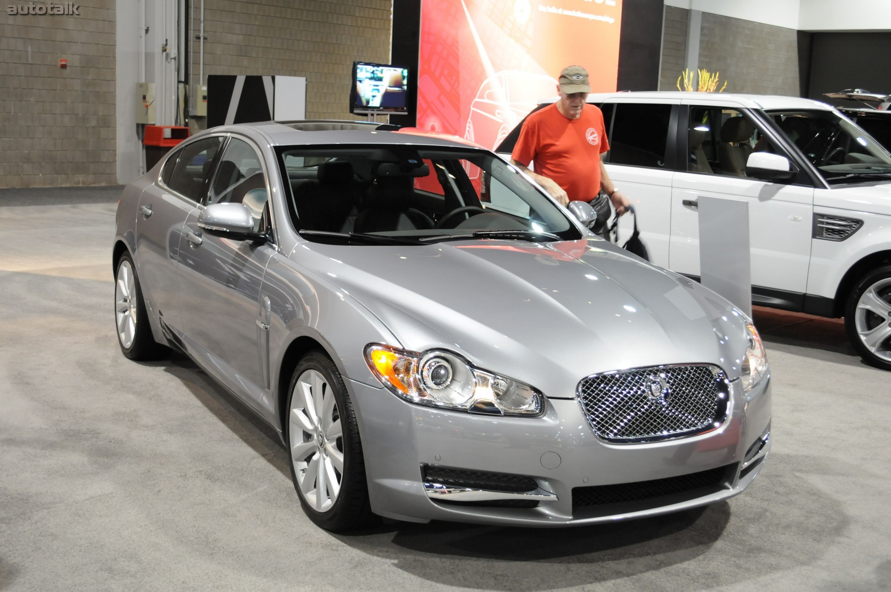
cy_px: 296
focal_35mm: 44
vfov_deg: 30.8
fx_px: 1075
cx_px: 446
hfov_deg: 45.0
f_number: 4.5
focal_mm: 29
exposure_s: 1/20
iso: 800
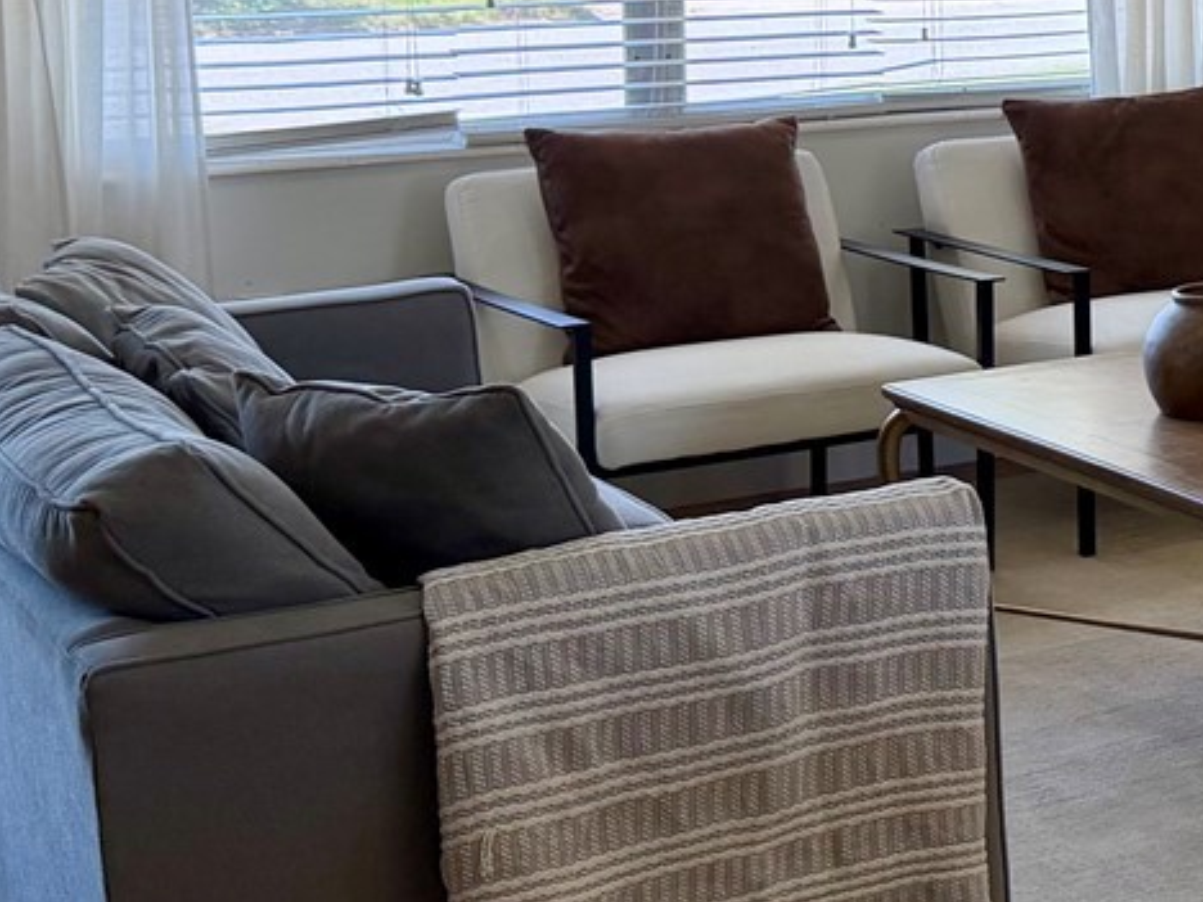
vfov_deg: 17.7
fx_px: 2850
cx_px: 1673
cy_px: 87
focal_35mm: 82
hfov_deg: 21.0
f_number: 1.78
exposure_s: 1/202
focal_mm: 6.76
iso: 125
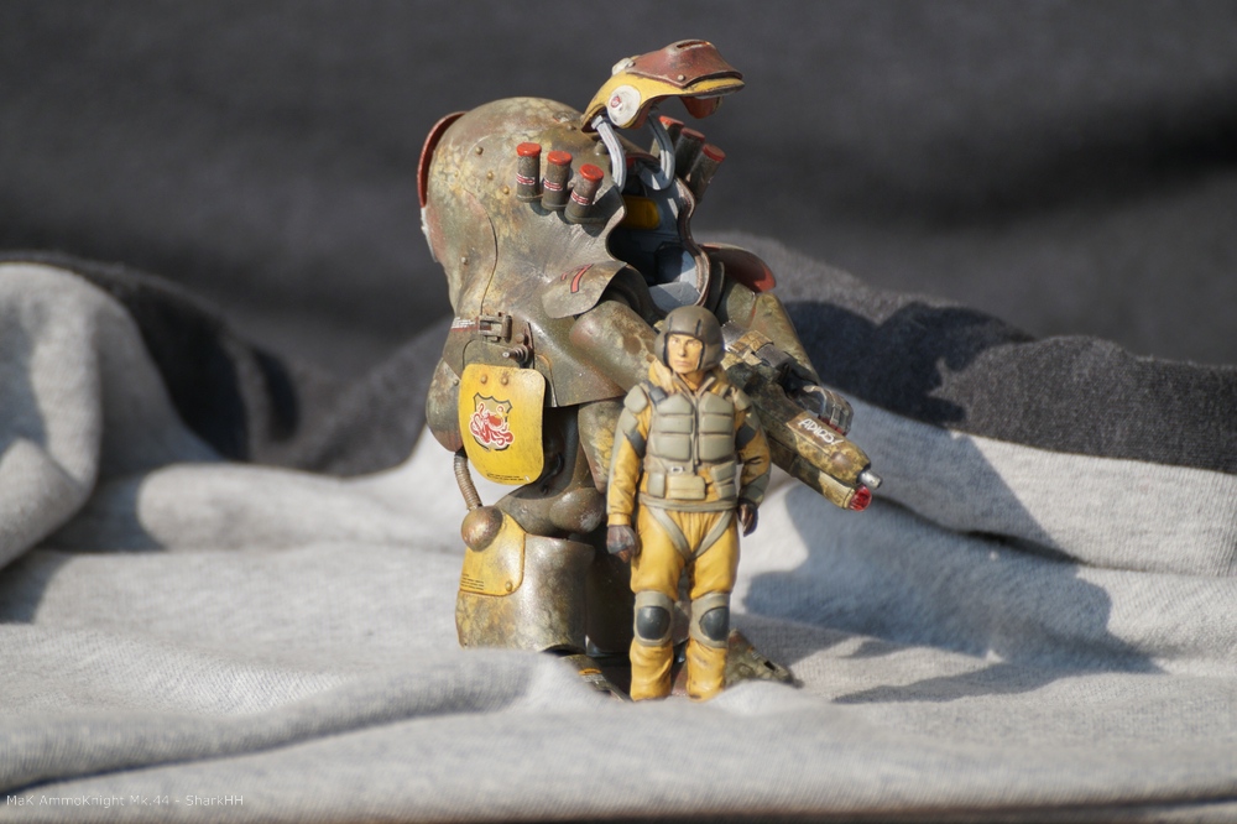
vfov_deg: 3.1
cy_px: 412
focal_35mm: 450
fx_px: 15457
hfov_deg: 4.6
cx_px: 618
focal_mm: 300
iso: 125
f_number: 5.6
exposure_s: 1/500
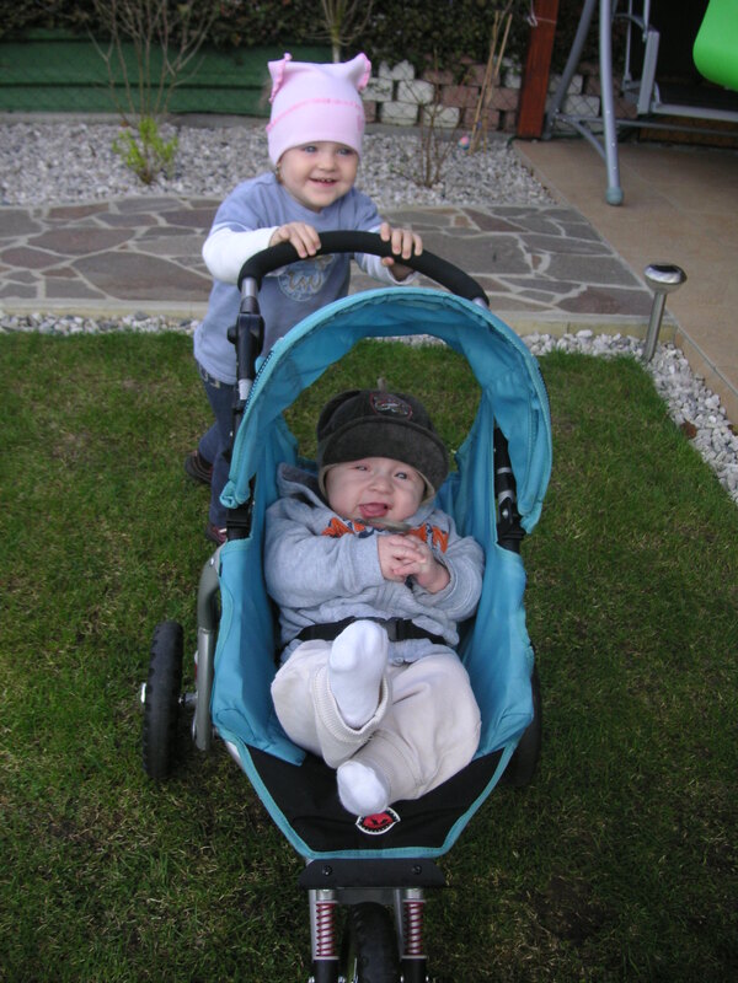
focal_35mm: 37
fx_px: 1052
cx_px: 369
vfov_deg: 50.1
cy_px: 492
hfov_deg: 38.7
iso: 50
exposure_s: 1/350
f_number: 2.8
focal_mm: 6.1
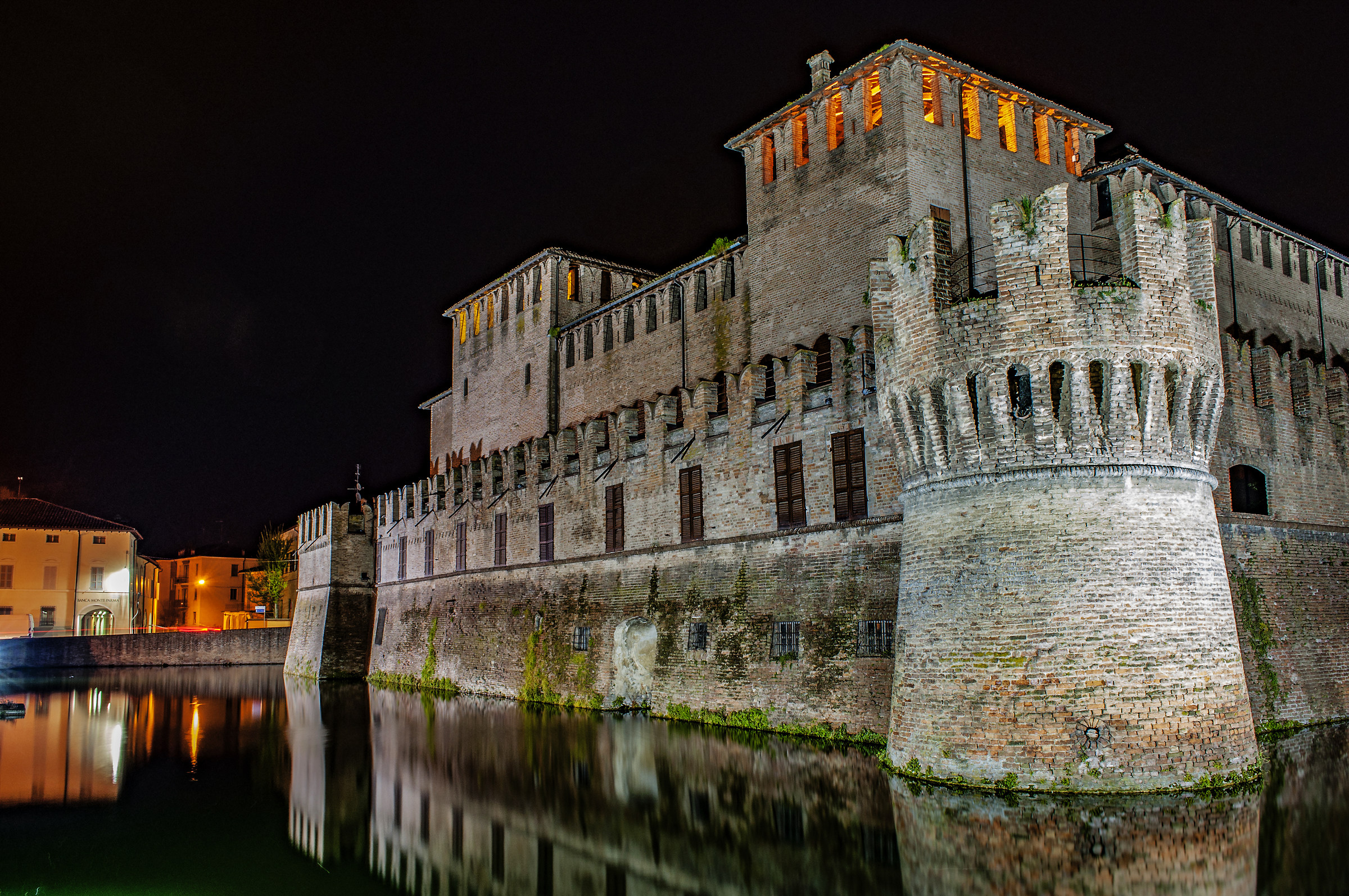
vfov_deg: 47.8
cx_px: 674
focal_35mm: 27
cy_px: 448
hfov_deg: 67.4
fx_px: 1011
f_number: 11
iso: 100
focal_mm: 18
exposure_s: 20
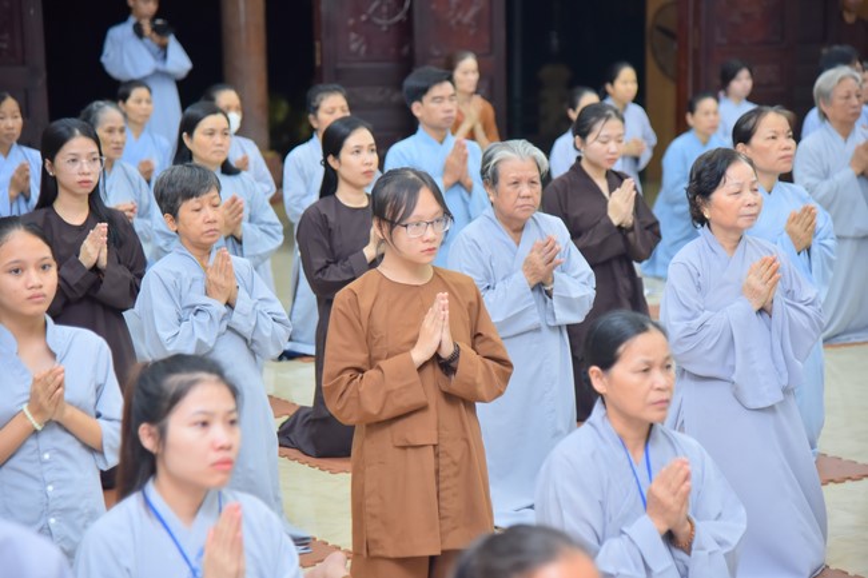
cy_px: 289
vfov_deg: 14.9
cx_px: 434
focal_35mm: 92
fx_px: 2218
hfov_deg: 22.1
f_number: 4
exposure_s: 1/60
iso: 1250
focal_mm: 92
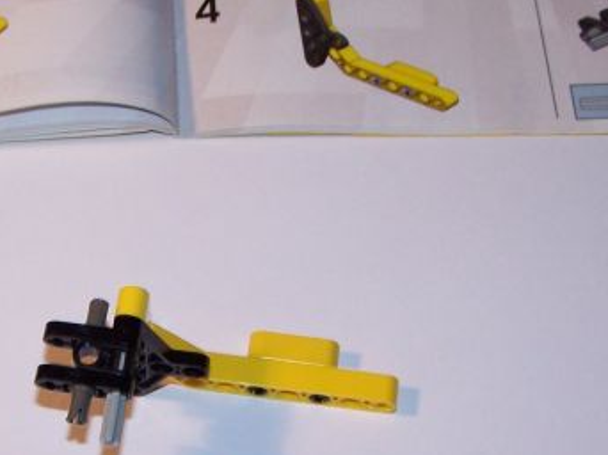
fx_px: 1562
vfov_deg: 16.5
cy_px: 302
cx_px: 210
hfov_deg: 22.0
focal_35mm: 89
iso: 140
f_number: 2.8
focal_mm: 6.3
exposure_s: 1/60
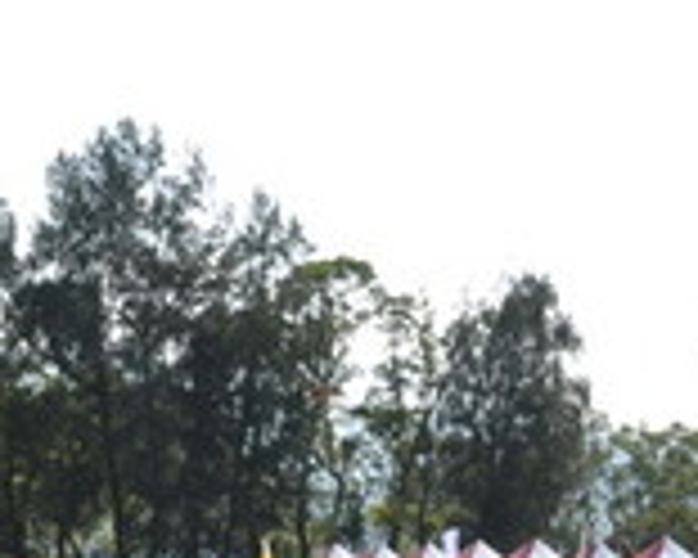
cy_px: 695
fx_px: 2479
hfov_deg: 15.9
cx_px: 558
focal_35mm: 120
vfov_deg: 12.5
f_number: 10
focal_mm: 22
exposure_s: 1/200
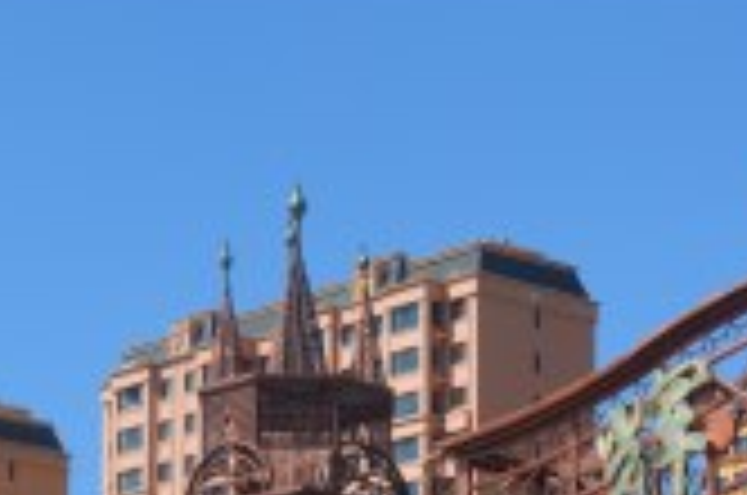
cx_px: 868
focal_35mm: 203
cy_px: 979
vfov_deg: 6.5
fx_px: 4204
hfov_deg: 10.0
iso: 100
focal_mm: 32
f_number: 8
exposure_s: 1/250
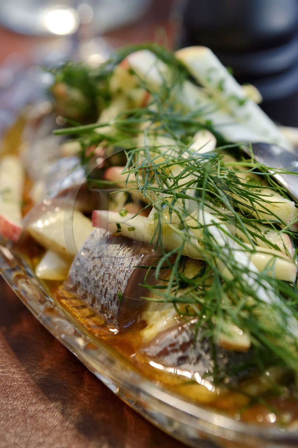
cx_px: 149
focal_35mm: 70
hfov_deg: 19.4
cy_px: 224
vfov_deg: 28.8
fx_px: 869
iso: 800
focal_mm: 70
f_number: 5.6
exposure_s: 1/40
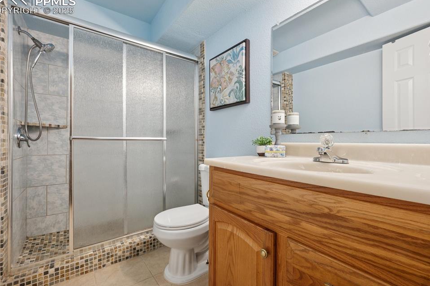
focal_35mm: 16
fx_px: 191
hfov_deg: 96.7
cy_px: 142
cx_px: 215
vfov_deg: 73.7
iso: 800
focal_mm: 15
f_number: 11
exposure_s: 1/4
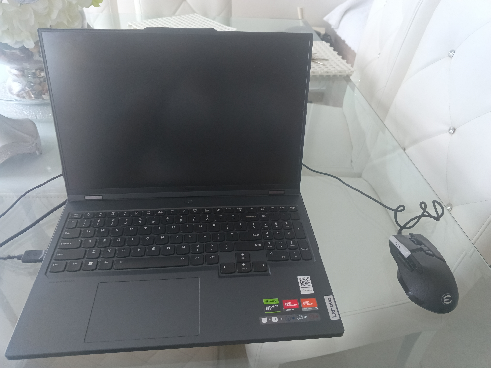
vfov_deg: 56.8
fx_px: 340
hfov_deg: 71.6
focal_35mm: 24
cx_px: 246
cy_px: 184
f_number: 1.6
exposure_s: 1/33.3
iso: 319
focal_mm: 4.09
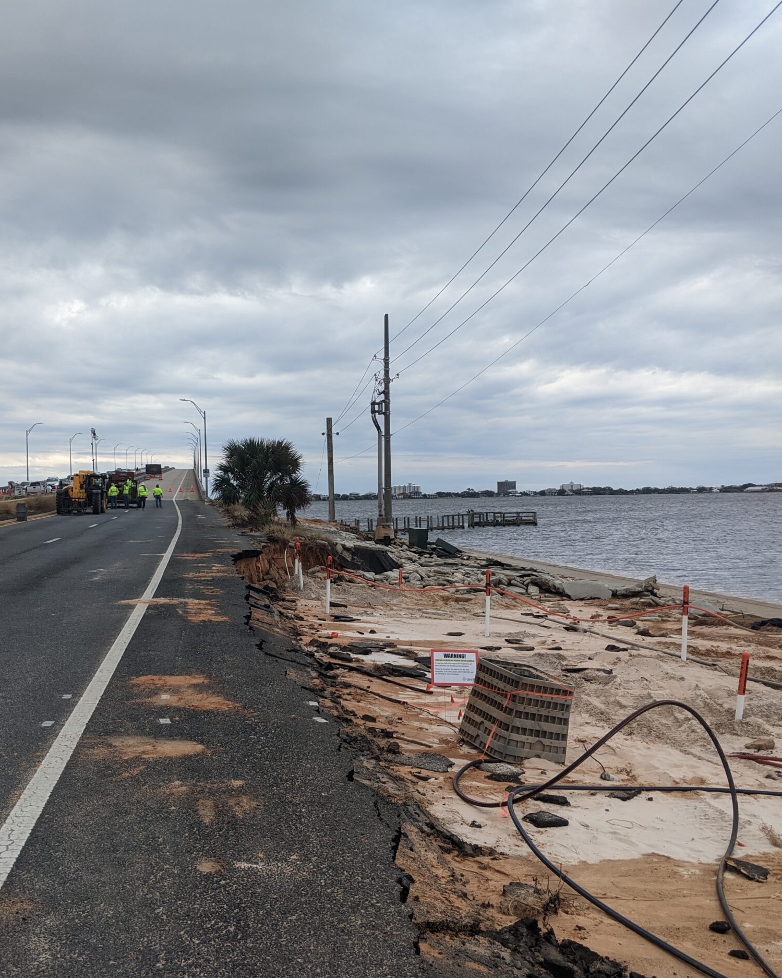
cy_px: 498
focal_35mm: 36
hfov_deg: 40.9
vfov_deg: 50.3
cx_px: 307
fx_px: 1042
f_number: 1.8
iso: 59
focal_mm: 4.44
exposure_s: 1/1300
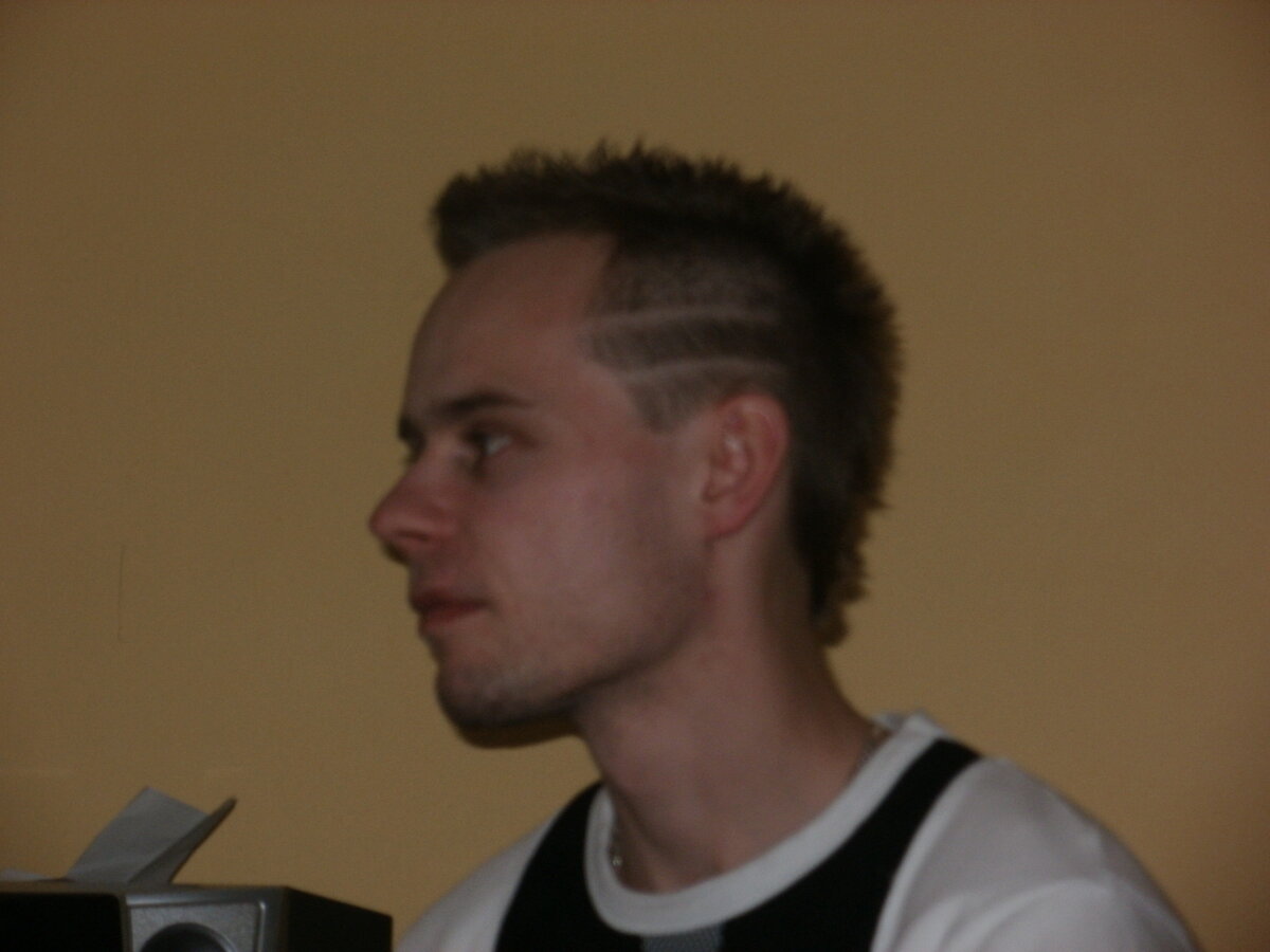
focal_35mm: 121
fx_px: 4439
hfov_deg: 16.3
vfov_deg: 12.2
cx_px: 635
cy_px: 476
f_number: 5.3
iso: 125
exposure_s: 1/80
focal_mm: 21.2
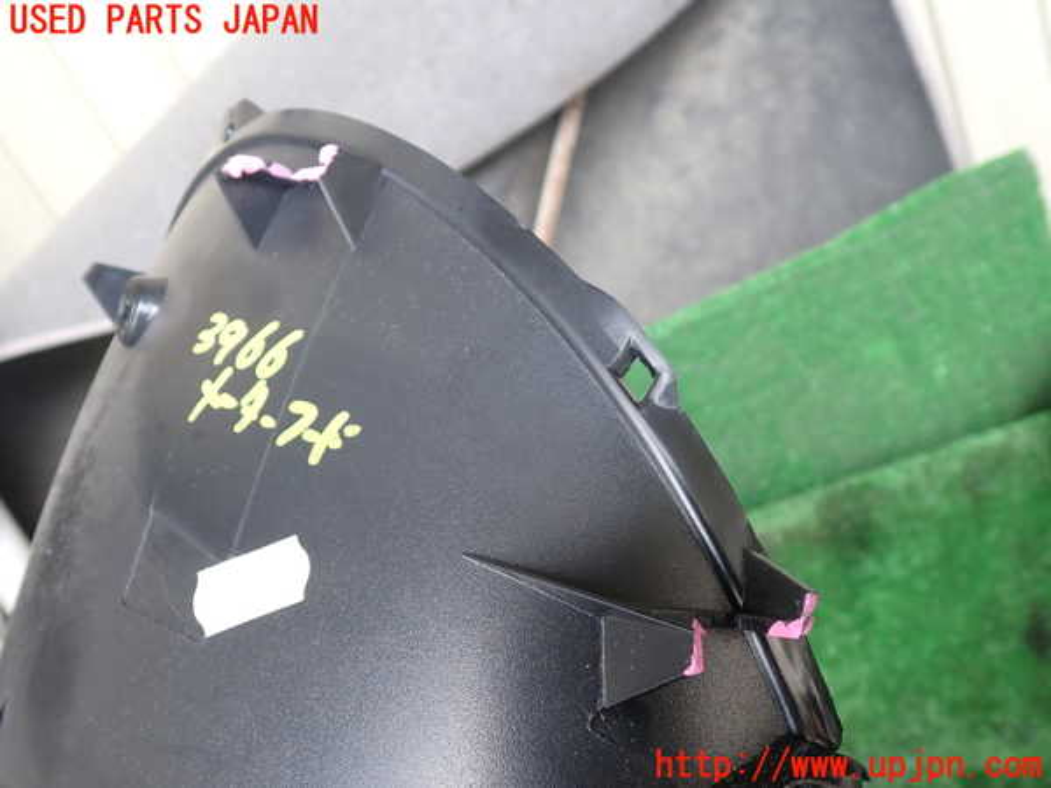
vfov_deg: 46.8
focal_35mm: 30
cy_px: 394
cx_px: 526
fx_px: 911
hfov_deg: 60.0
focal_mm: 5.4
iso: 160
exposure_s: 1/60
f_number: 2.3
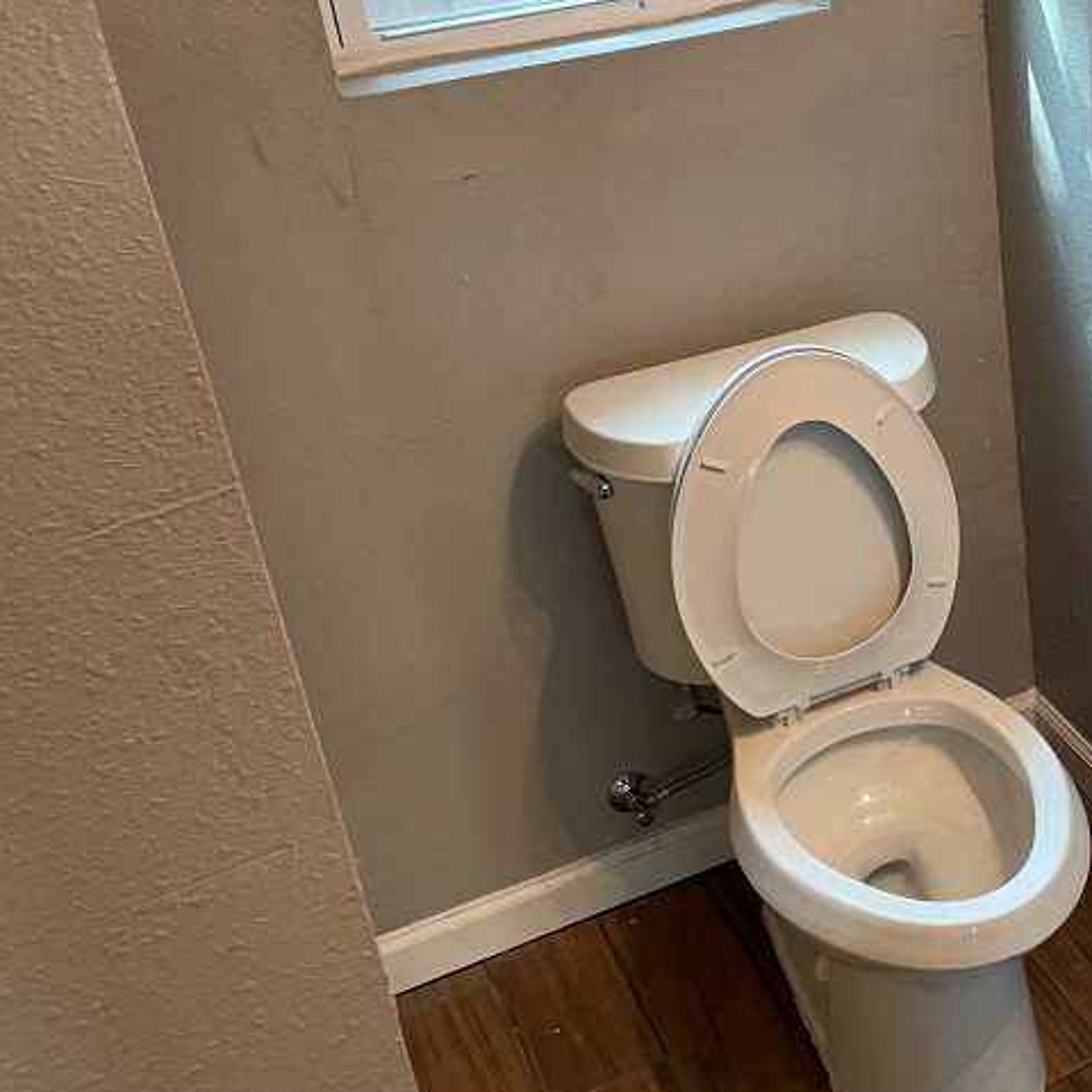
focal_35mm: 49
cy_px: 435
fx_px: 1749
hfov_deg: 32.8
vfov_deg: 34.6
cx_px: 996
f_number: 1.6
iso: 125
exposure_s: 1/60
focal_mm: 4.2
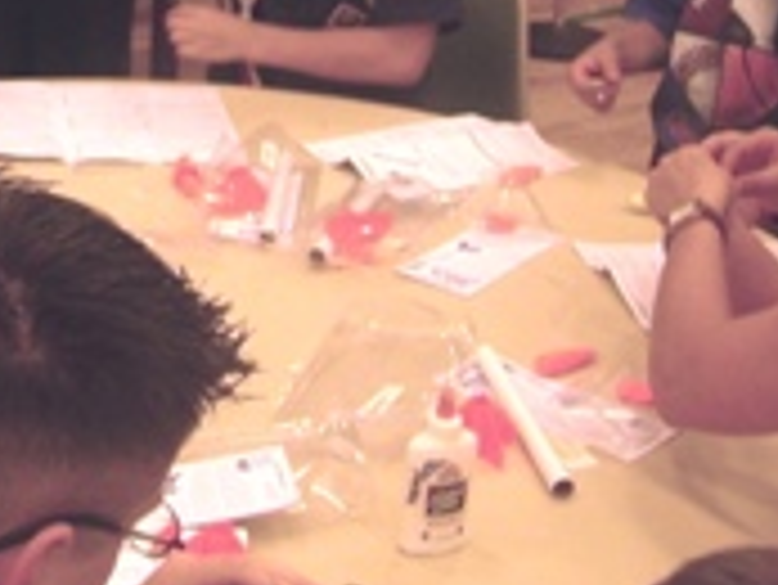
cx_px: -139
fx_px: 2159
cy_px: -148
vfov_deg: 14.8
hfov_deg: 19.3
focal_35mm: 96
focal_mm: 5.6
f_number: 2.7
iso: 100
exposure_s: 1/31.6
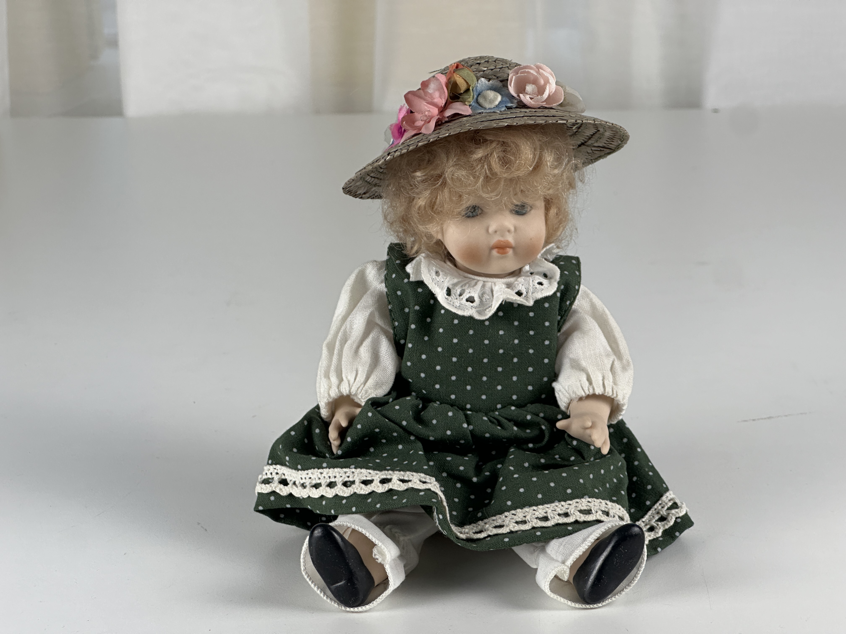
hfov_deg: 25.3
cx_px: 423
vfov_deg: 19.1
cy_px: 317
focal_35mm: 77
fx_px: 1882
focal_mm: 9
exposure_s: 1/100
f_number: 2.8
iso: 80
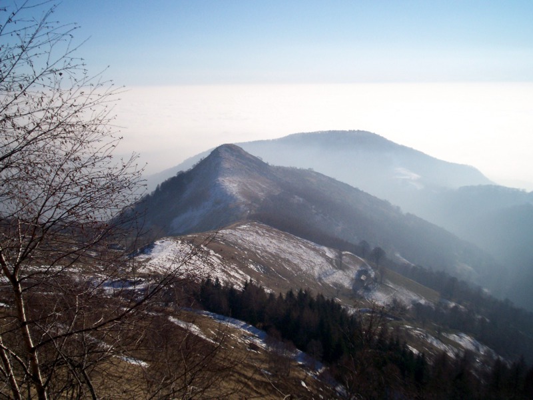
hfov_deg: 51.4
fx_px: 554
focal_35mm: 36
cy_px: 200
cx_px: 266
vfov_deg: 39.7
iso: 100
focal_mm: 5.9
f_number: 4.5
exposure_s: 1/1300
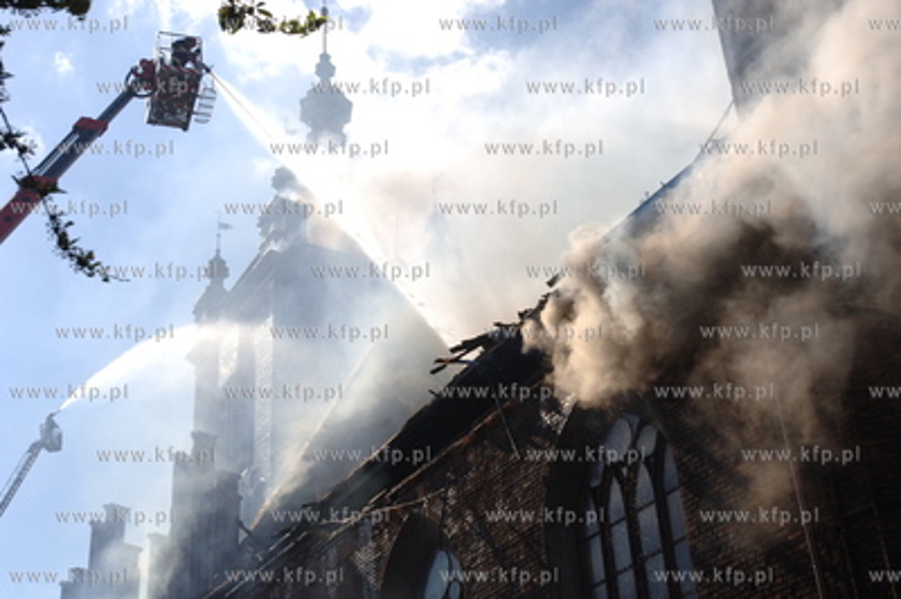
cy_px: 300
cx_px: 450
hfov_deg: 37.9
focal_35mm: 52
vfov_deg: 25.7
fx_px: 1313
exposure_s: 1/2000
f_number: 6.3
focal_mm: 35
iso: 400
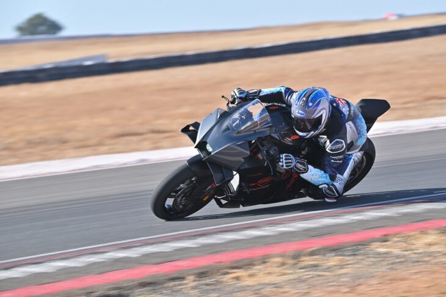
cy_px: 148
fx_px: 2477
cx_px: 223
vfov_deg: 6.9
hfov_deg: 10.3
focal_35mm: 200
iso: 100
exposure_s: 1/320
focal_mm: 200
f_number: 6.3
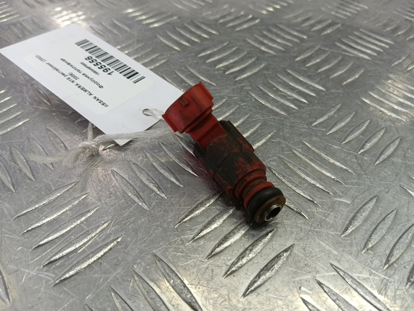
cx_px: 207
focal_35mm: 23
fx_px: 275
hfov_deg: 73.9
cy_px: 156
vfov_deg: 58.9
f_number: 1.6
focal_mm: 4.11
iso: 110
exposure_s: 1/50
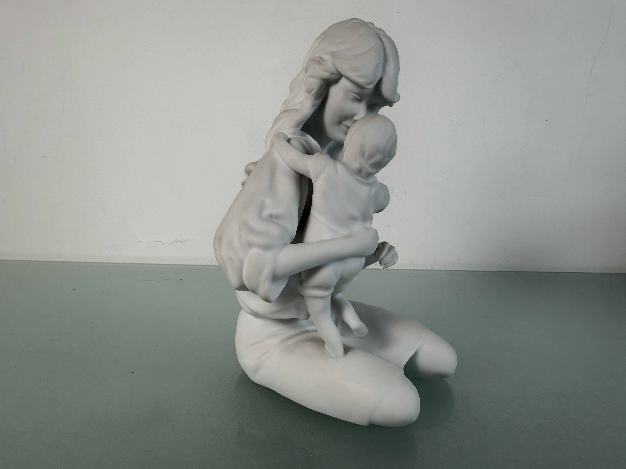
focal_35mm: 24
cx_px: 313
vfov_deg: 56.8
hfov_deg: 71.6
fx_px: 434
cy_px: 234
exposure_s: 1/100
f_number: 2.2
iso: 40
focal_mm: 2.22
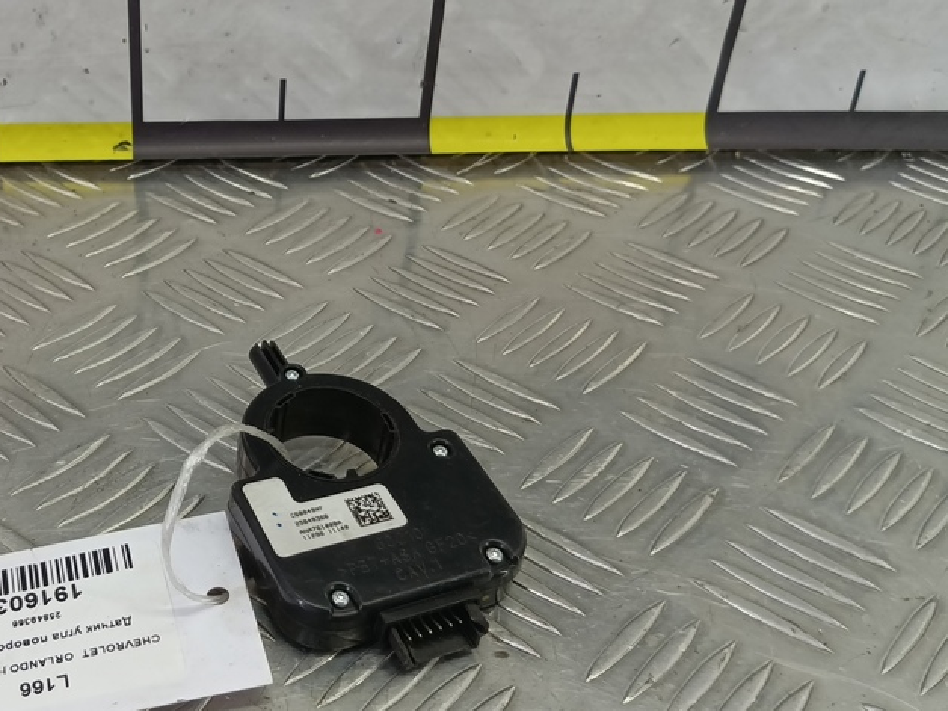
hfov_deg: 41.2
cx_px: 199
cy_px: 361
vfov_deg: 32.9
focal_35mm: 44
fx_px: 1205
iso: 104
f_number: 1.6
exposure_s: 1/50
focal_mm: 4.11
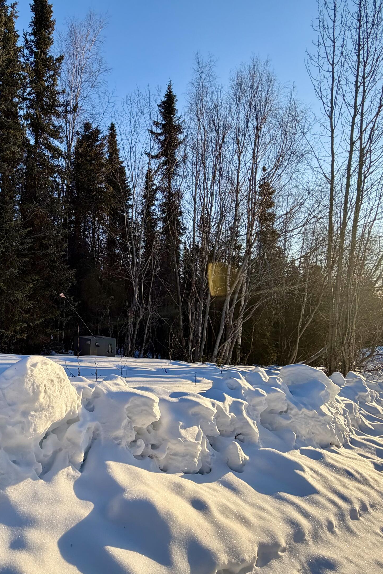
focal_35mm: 20
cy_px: 292
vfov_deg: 84.0
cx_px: 81
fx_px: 319
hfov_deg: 57.7
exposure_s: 1/502
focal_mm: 2.22
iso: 40
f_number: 2.2
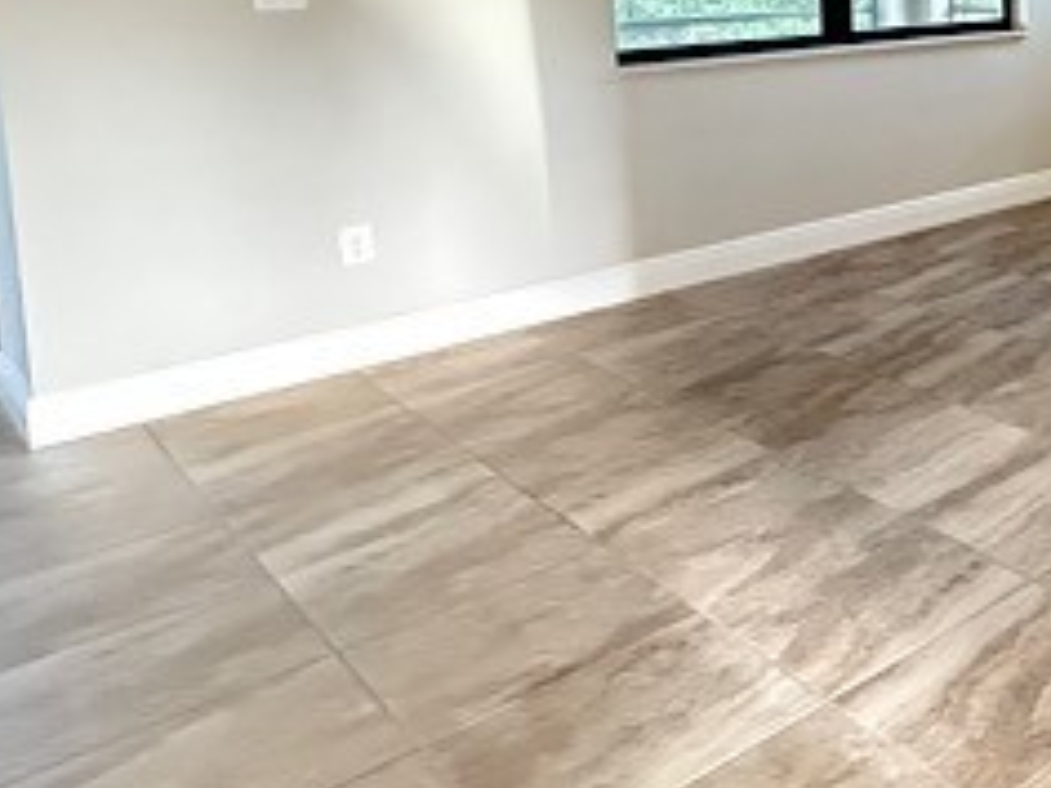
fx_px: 1154
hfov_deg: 34.2
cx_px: 1381
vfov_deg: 34.7
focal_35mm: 38
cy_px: 22
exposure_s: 1/60
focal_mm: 2.22
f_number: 2.2
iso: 1250
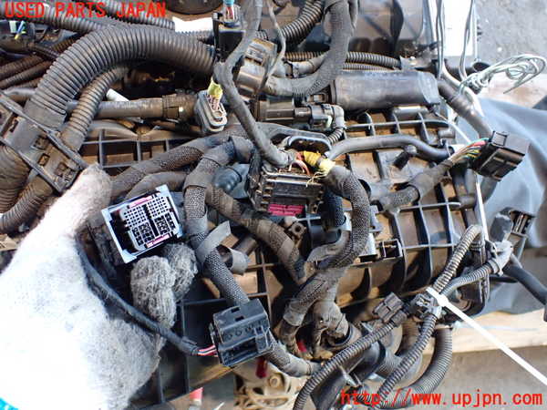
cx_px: 274
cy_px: 205
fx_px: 474
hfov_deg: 60.0
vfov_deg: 46.8
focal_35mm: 30
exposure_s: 1/60
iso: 800
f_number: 2.3
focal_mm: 5.4
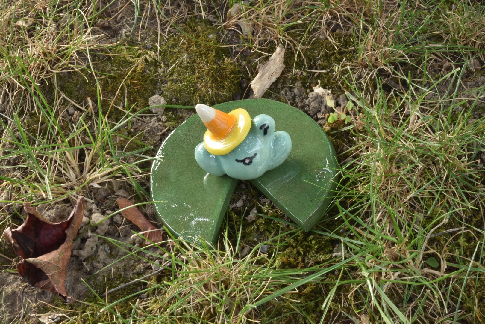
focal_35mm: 72
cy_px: 162
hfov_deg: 28.1
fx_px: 970
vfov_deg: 18.9
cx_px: 242
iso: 250
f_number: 36
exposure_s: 1/1.3
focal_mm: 48
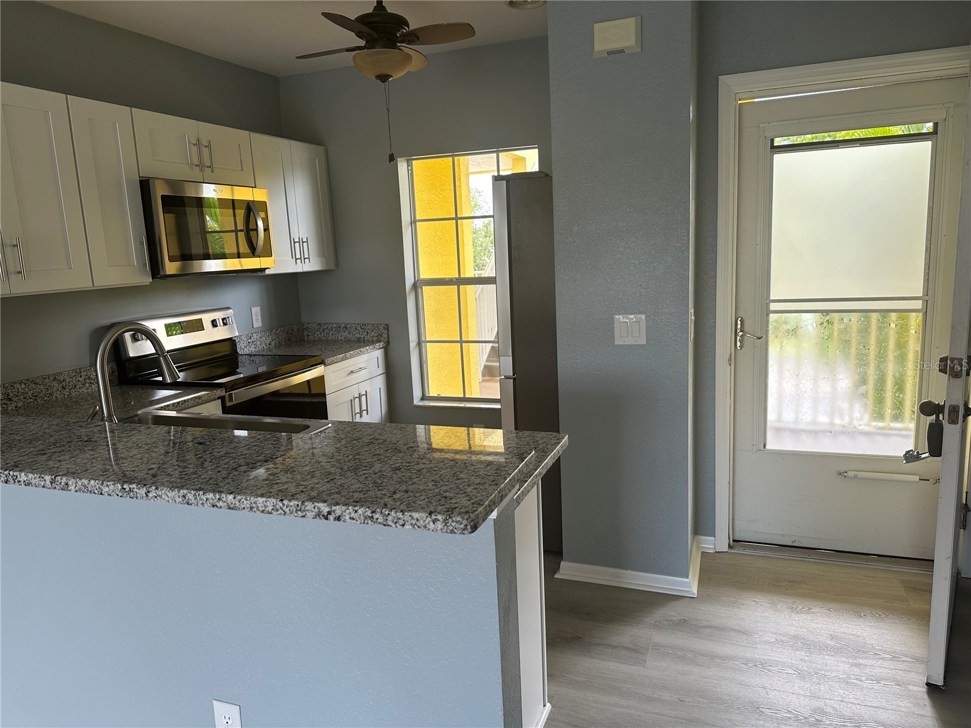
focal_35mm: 24
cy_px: 364
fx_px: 673
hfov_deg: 71.6
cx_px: 486
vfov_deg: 56.8
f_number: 1.78
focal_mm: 6.86
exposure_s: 1/121
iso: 80
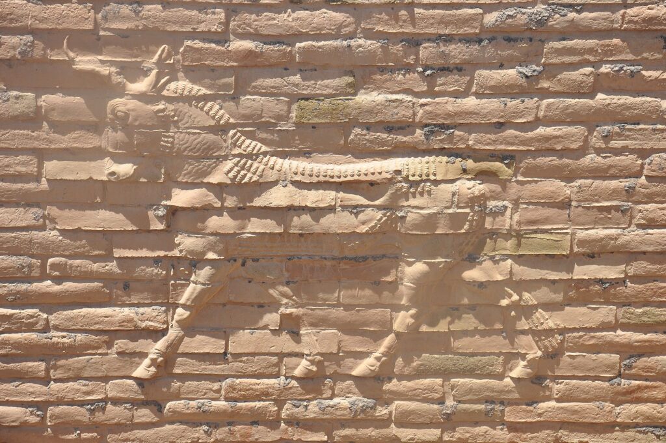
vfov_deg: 12.1
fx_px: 2079
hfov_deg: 18.2
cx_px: 333
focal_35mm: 112
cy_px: 222
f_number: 9
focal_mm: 75
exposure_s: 1/320
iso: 200
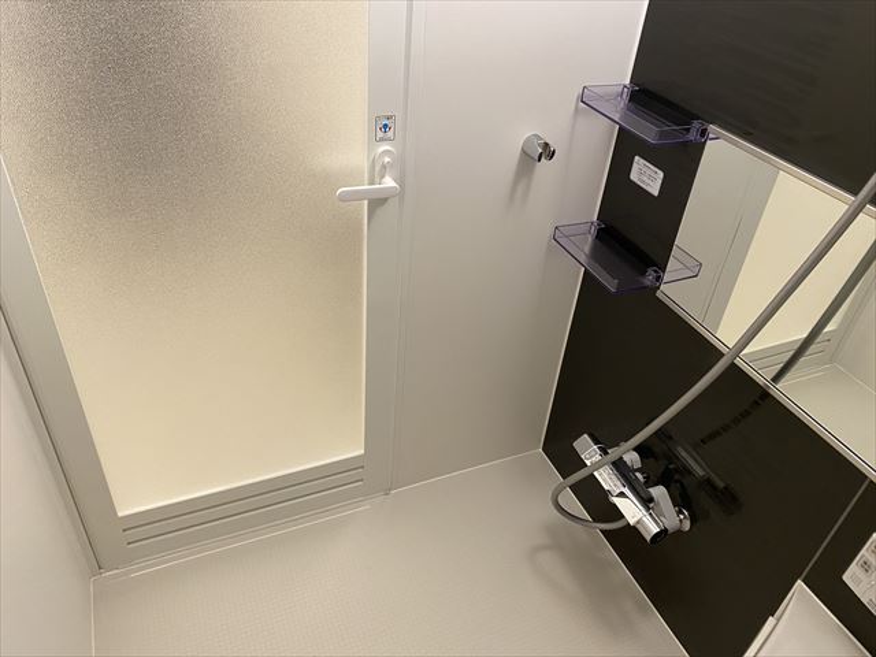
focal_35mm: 26
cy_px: 328
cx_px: 438
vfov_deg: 53.1
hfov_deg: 67.3
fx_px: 658
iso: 160
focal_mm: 4.25
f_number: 1.8
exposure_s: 1/50
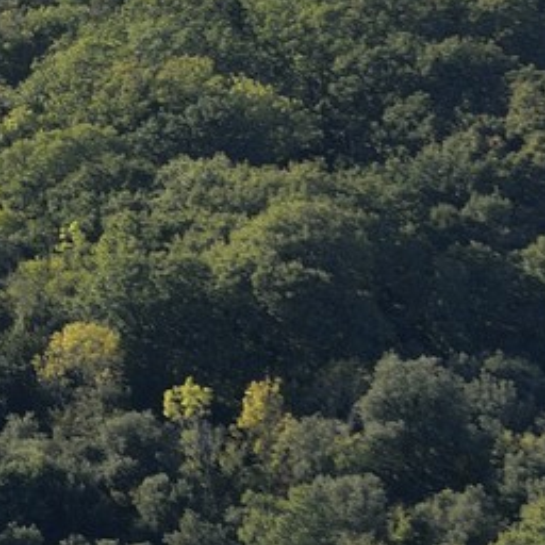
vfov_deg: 3.1
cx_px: -1130
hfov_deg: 3.1
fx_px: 9922
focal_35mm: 557
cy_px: -358
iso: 100
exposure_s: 1/250
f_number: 5
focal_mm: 70
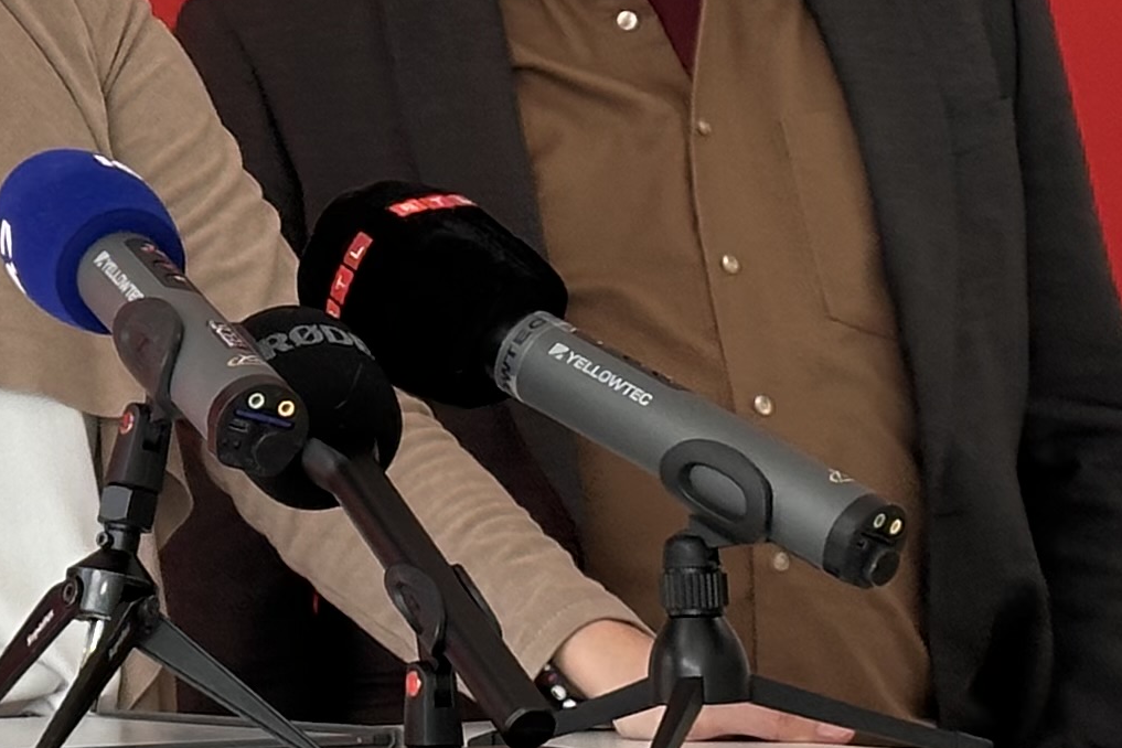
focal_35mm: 198
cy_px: 206
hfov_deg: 9.9
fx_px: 6171
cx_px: -870
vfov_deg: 6.9
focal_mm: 6.86
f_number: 1.78
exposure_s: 1/119
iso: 80
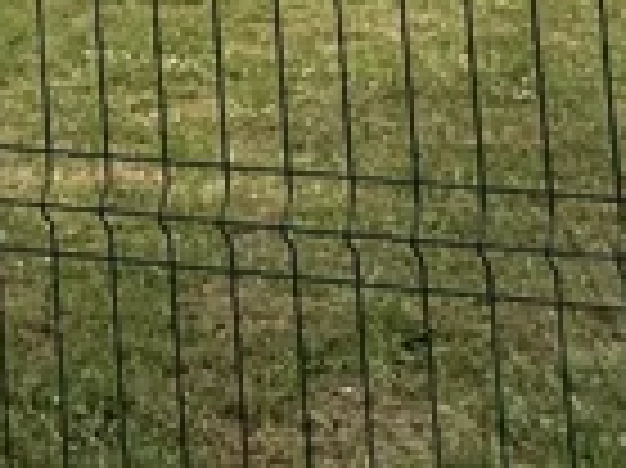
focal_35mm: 173
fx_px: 3126
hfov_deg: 10.3
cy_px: -891
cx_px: -757
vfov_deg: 7.6
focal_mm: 6.86
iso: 80
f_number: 1.78
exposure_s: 1/1949
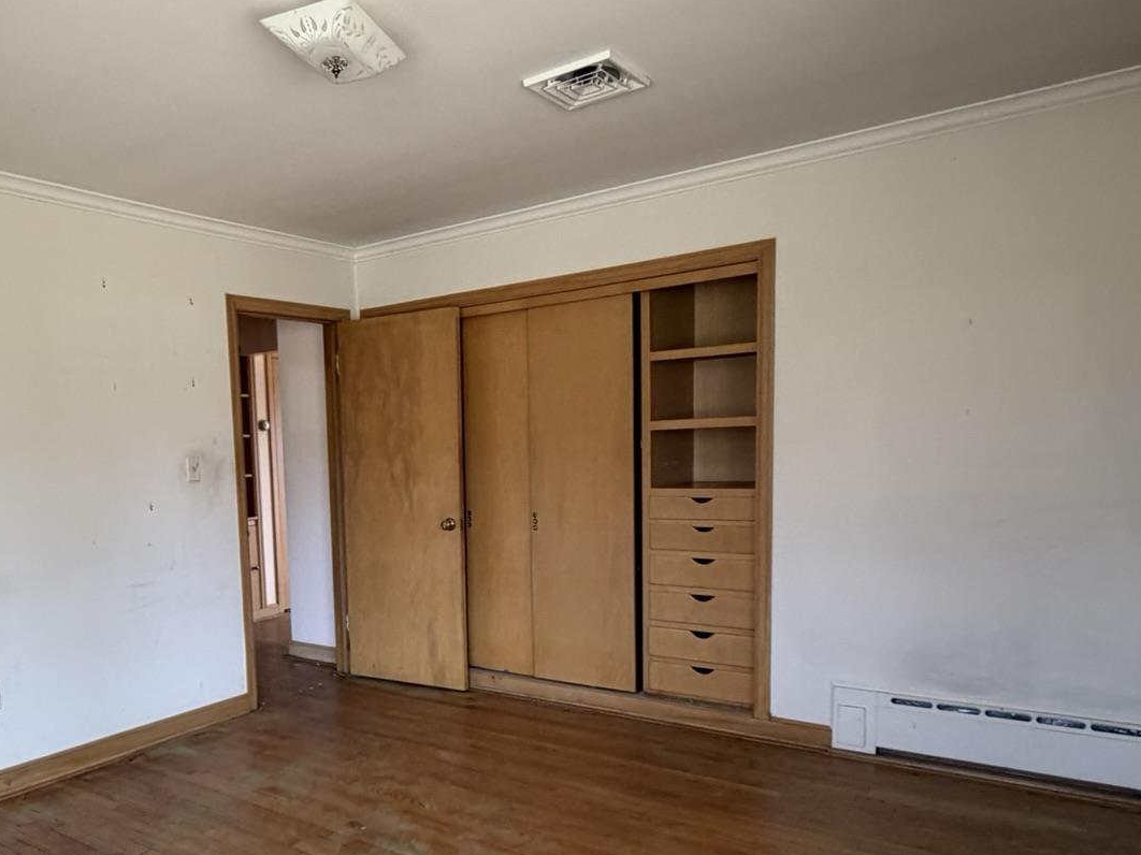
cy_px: 542
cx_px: 366
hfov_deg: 63.4
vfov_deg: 50.7
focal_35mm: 27
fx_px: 890
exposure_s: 1/121
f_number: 2.2
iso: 200
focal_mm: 2.22
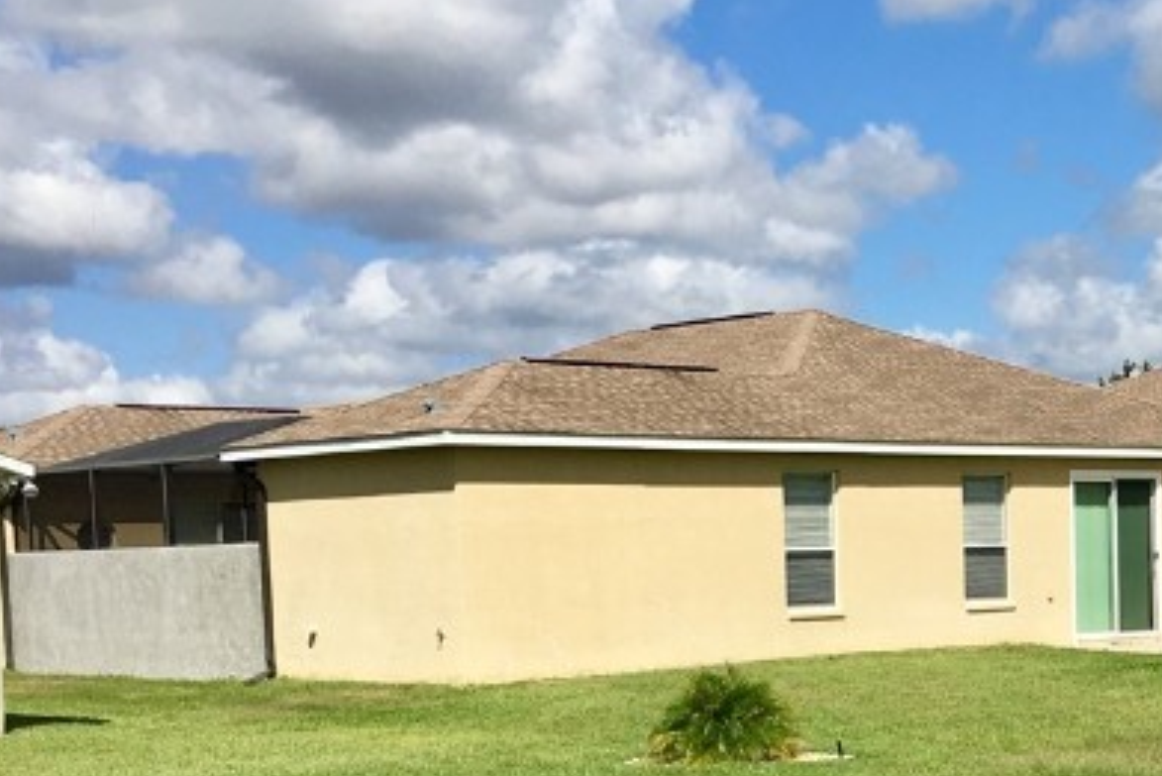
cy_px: 803
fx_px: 2551
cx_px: 1242
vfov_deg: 16.9
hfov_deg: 24.2
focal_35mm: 79
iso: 25
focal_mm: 4.15
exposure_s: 1/2481
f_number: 2.2
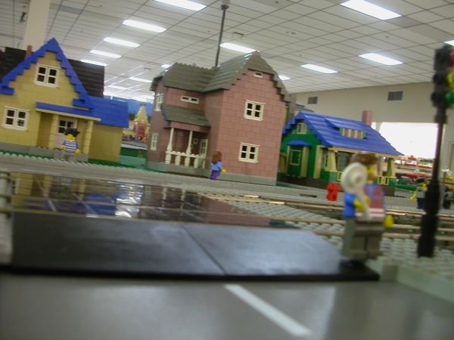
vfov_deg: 38.7
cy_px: 170
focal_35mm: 37
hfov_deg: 50.1
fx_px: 485
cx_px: 227
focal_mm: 5.6
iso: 100
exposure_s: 1/6.6
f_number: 2.7
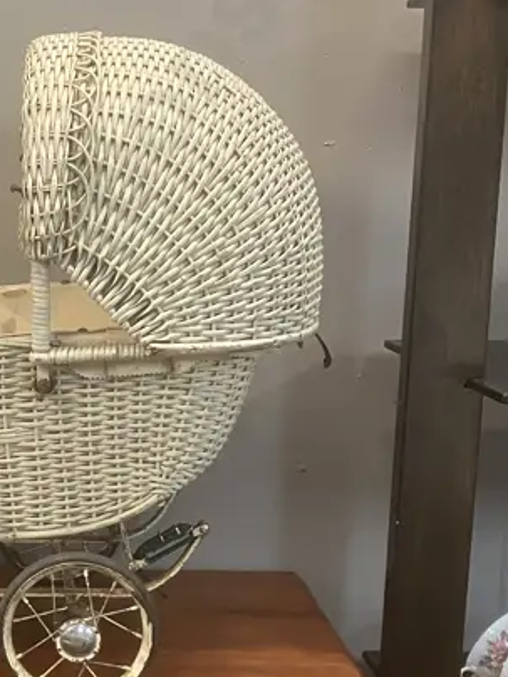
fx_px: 1389
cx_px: -59
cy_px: 414
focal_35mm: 71
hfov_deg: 19.8
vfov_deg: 27.3
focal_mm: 3.99
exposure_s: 1/50
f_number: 1.8
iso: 160
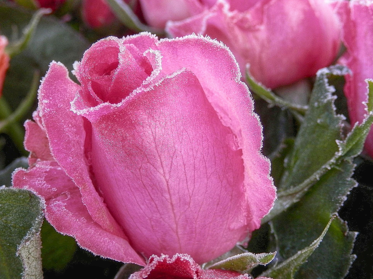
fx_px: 614
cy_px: 147
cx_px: 176
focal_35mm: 57
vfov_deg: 25.7
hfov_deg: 33.8
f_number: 4.1
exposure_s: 1/80
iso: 200
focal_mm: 9.8
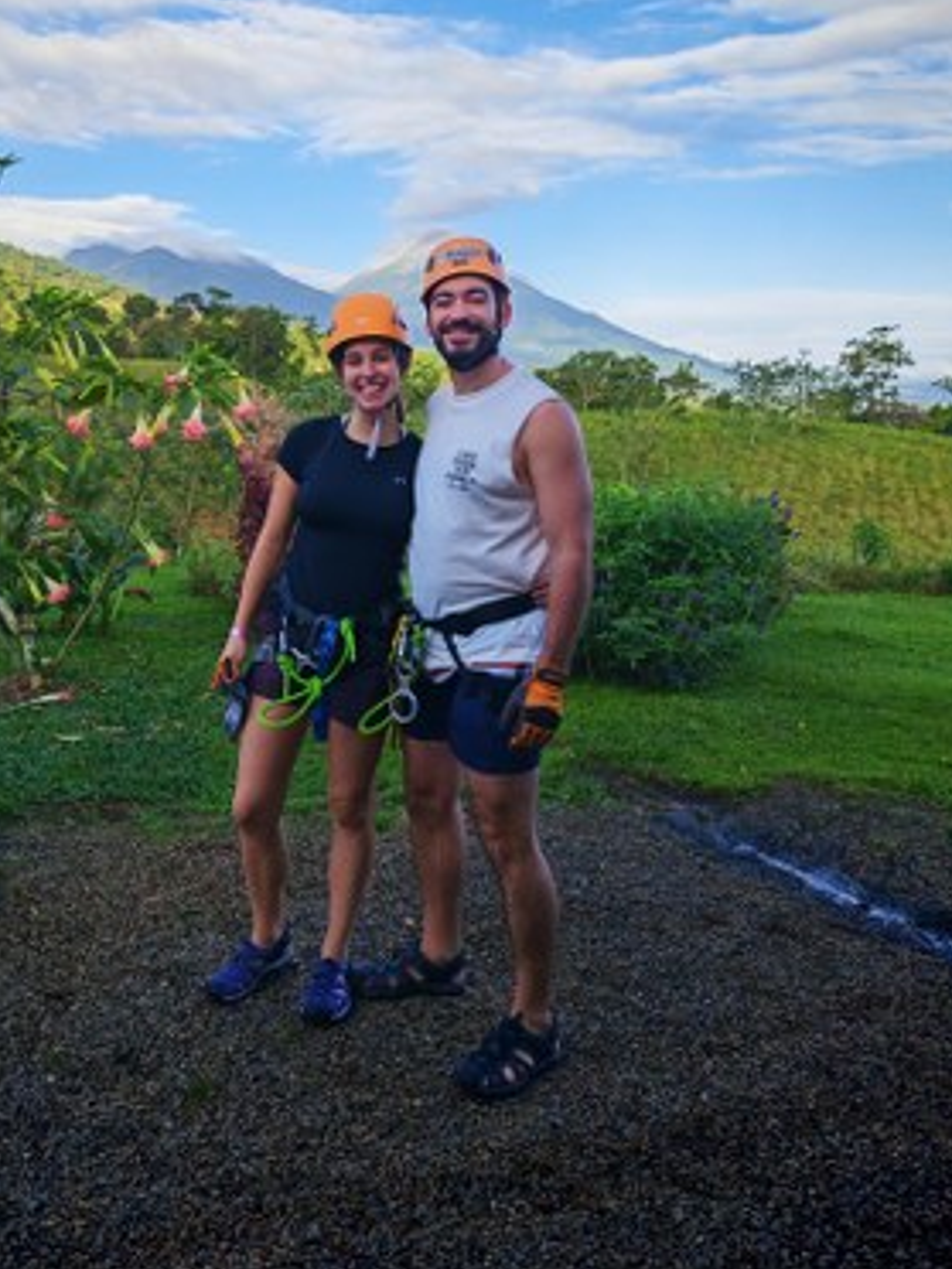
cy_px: 539
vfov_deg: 58.1
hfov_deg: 45.2
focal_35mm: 31
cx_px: 389
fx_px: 1137
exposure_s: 1/2800
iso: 400
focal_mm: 6.12
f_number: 1.9
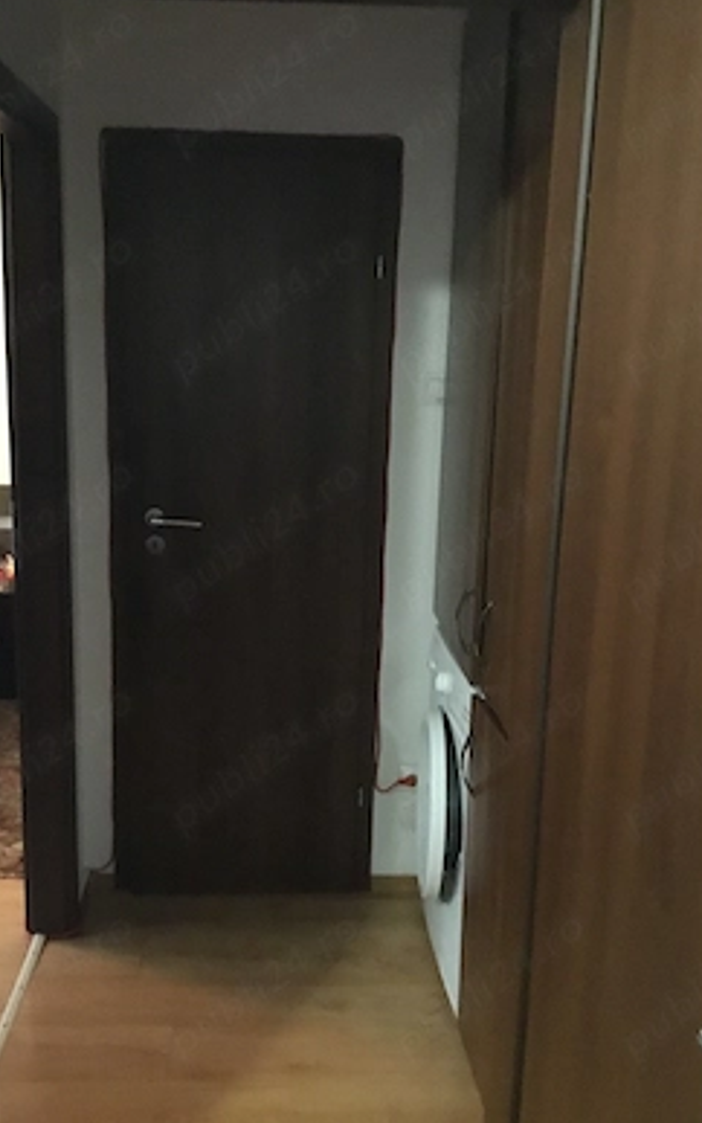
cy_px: 569
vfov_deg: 56.7
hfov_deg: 37.3
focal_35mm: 34
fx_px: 1040
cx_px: 322
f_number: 2.4
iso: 800
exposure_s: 1/17
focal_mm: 3.3
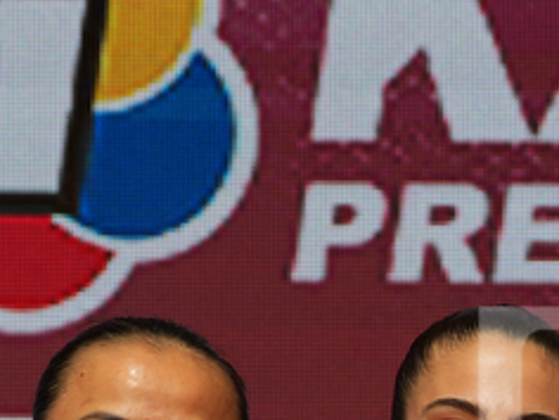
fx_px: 11466
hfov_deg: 2.8
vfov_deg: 2.1
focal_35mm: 710
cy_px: 1132
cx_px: 651
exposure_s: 1/250
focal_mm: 109
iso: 125
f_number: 2.8
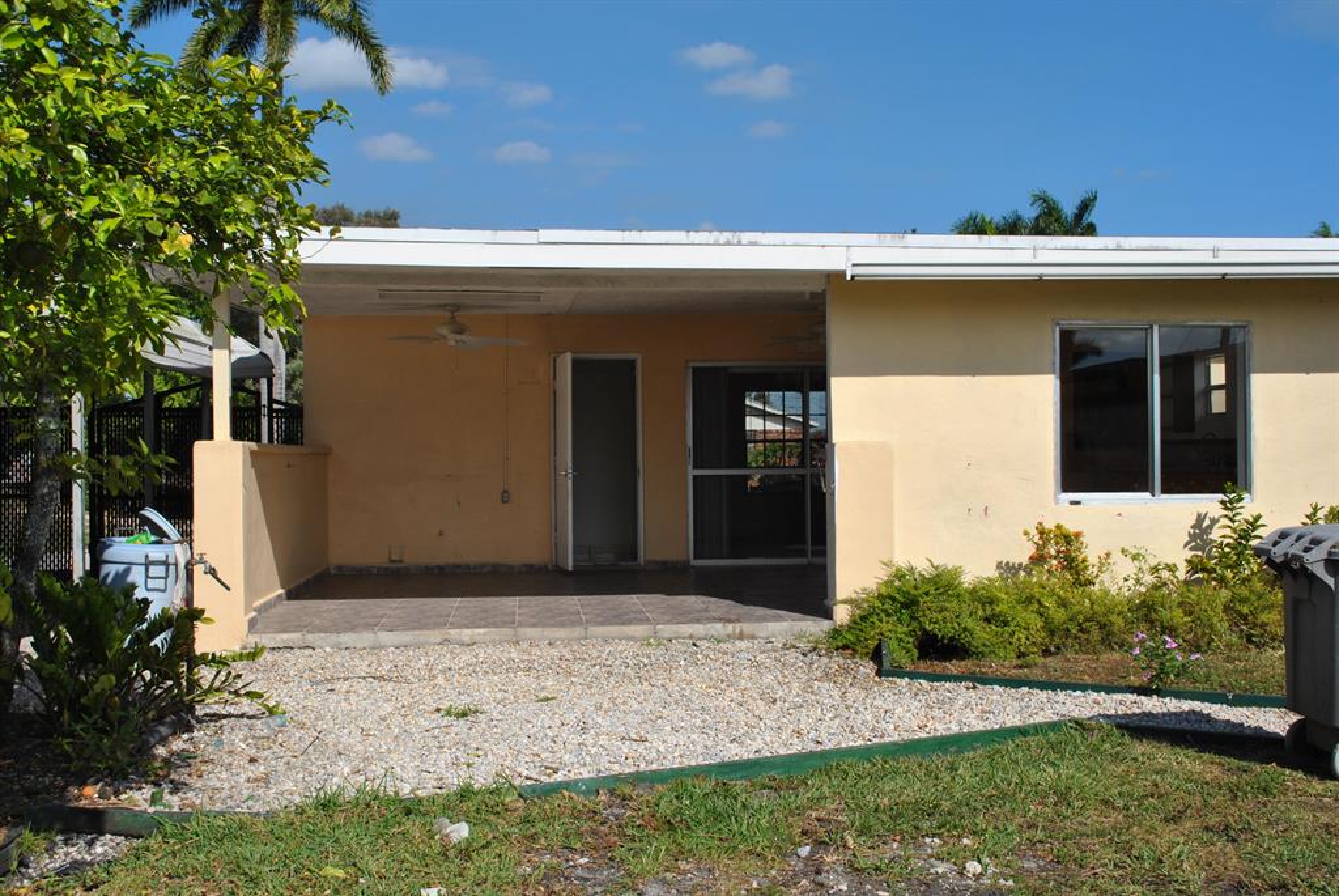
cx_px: 670
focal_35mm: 39
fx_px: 1452
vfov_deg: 34.3
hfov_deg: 49.5
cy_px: 448
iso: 100
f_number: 9
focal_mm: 26
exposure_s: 1/320
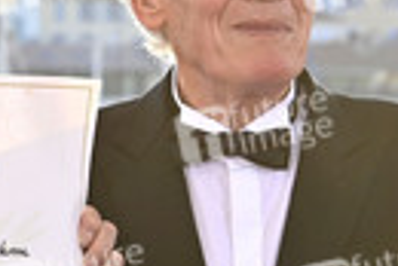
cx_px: -11
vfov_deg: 2.9
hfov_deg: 4.4
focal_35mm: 468
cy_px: 205
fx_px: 5180
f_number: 8
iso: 800
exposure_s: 1/250
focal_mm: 135
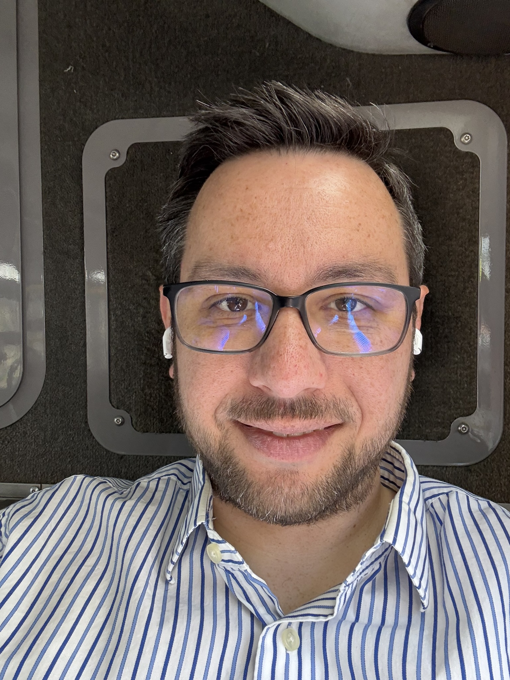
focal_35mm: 30
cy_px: 340
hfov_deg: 46.8
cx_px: 255
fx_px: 589
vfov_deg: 60.0
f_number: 1.9
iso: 80
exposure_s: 1/60
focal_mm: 2.69
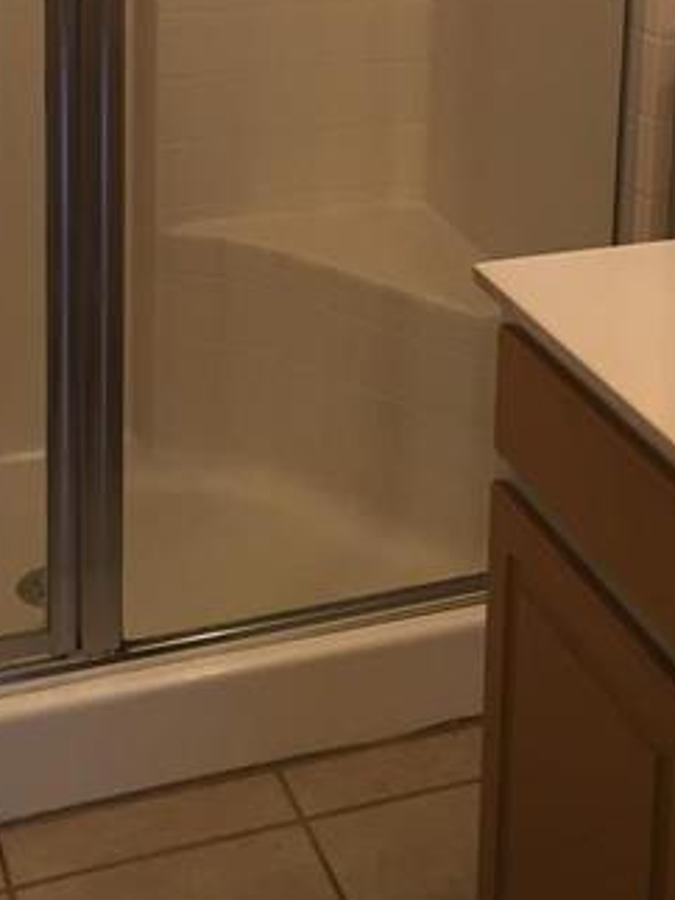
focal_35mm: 69
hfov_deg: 21.3
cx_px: 360
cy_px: -64
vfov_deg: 26.2
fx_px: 1795
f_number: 2.2
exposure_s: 1/30
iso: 80
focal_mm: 4.15
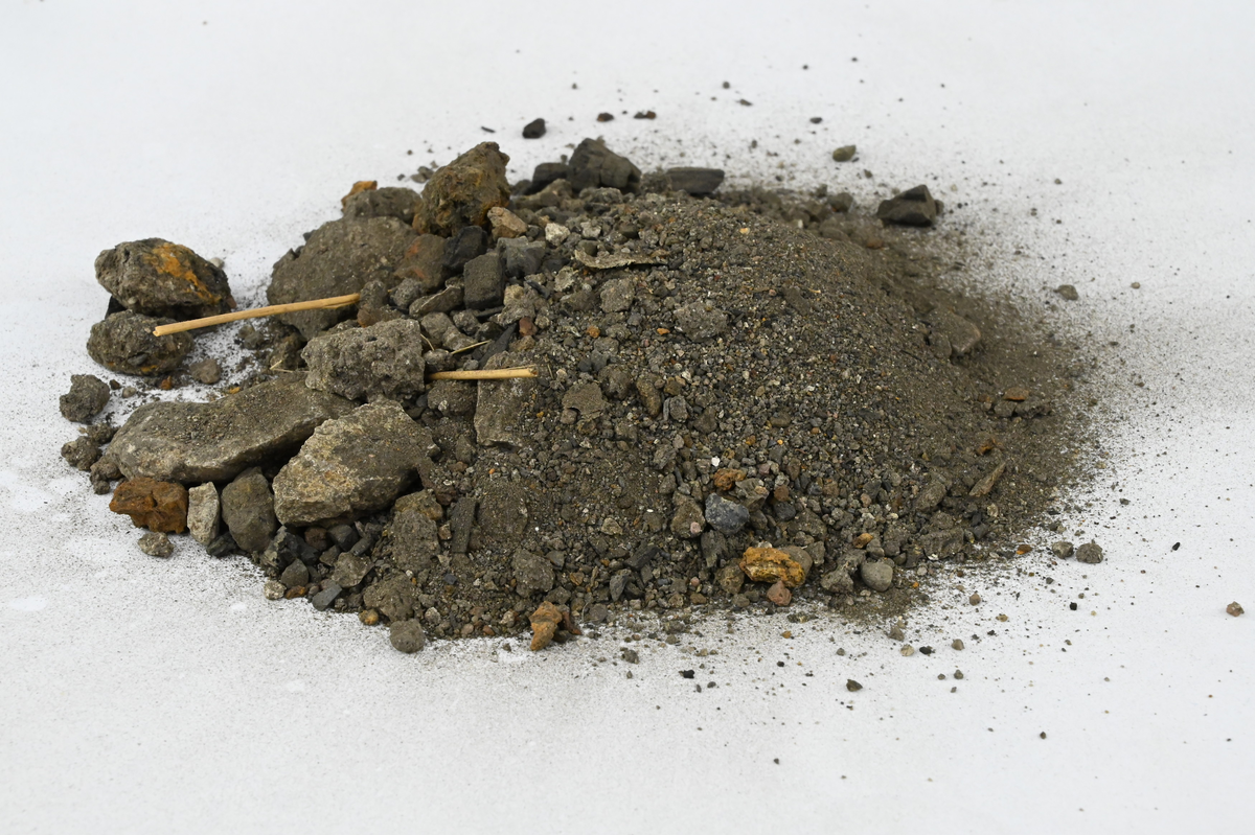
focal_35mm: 70
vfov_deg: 19.4
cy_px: 418
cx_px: 628
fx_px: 2439
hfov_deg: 28.9
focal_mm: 70
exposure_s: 1/80
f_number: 22
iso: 5600
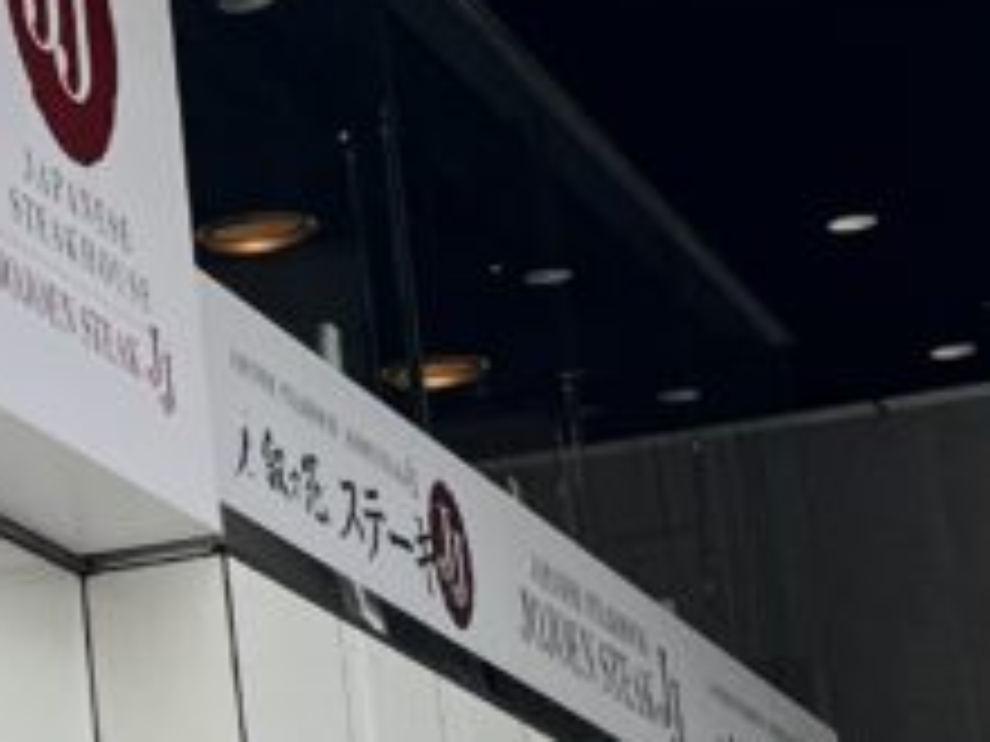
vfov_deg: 9.8
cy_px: 297
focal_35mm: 151
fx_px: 4319
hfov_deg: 12.5
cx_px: -459
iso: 50
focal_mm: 5.1
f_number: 1.6
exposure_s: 1/3311
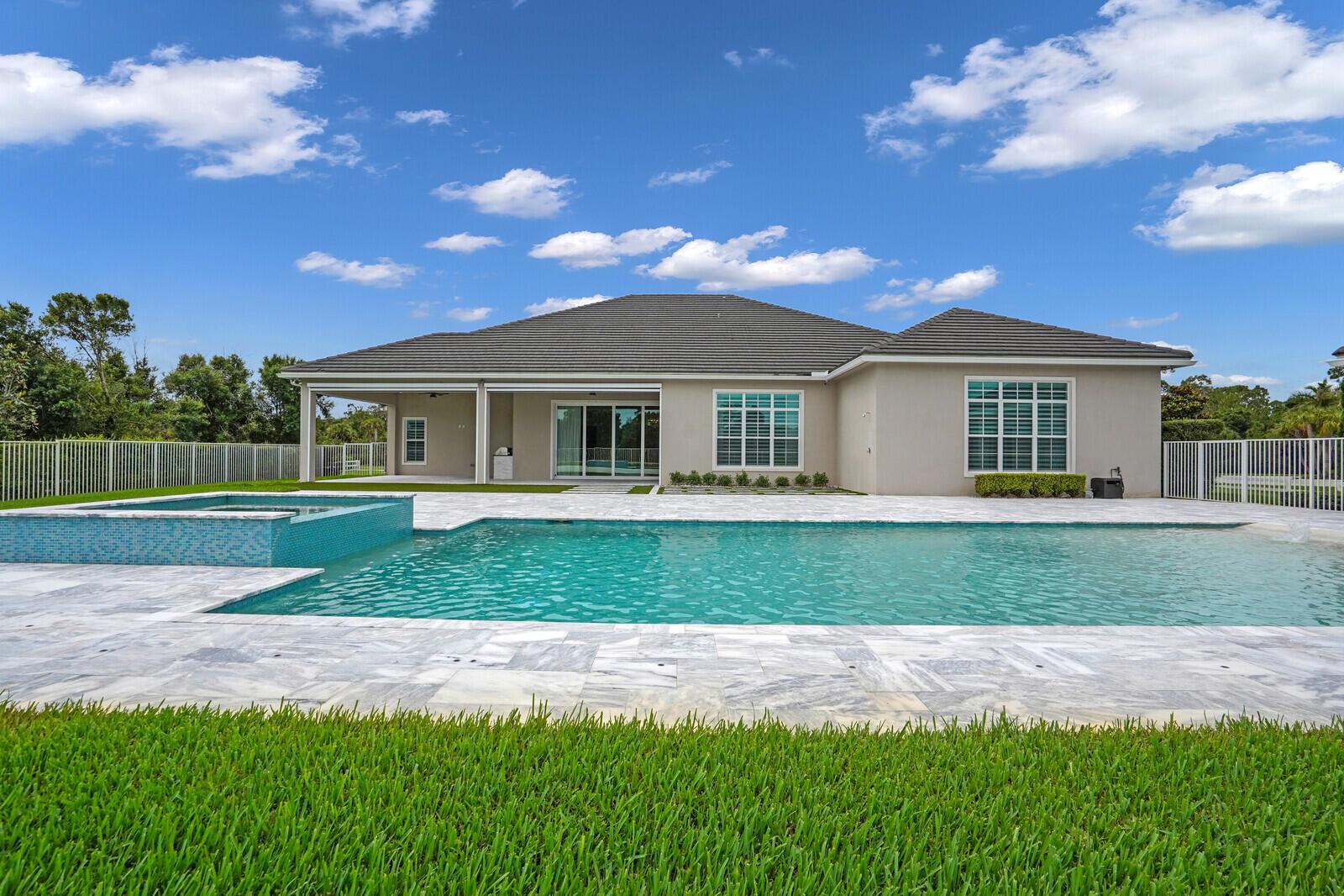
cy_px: 448
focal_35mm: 16
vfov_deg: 73.7
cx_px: 672
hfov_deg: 96.7
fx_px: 597
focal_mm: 16
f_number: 9
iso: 800
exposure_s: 1/2500
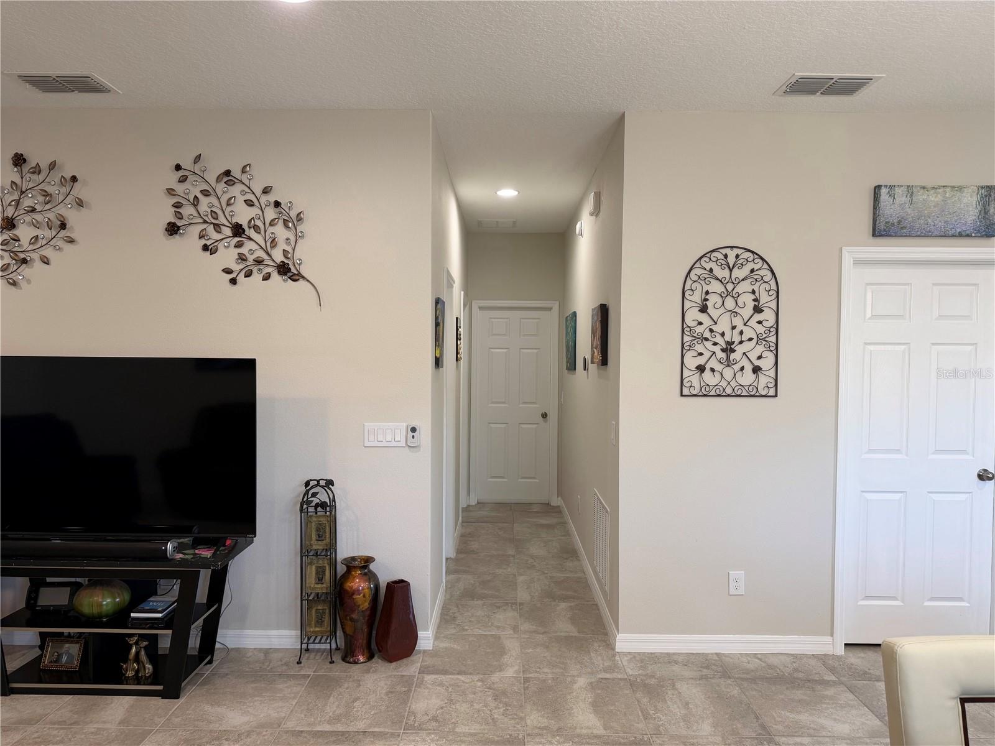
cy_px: 373
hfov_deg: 71.6
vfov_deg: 56.8
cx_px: 498
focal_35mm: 24
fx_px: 690
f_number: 1.78
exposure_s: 1/60
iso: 125
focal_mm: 6.76
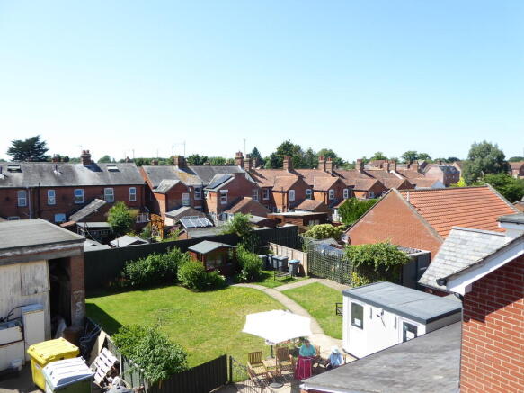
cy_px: 196
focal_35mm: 25
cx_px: 262
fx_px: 378
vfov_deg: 54.9
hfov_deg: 69.4
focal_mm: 4.3
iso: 80
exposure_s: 1/400
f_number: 3.3
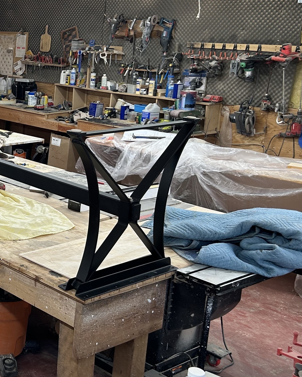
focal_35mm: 56
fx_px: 626
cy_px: 144
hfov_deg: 24.3
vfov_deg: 33.4
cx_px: -75
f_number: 1.5
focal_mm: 5.7
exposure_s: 1/123
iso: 64
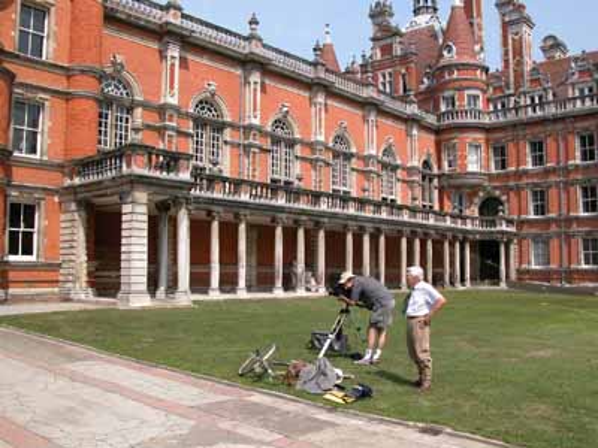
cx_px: 299
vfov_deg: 41.8
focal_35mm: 34
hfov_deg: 54.0
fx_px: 587
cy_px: 224
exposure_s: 1/262
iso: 100
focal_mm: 8.9
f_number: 6.3
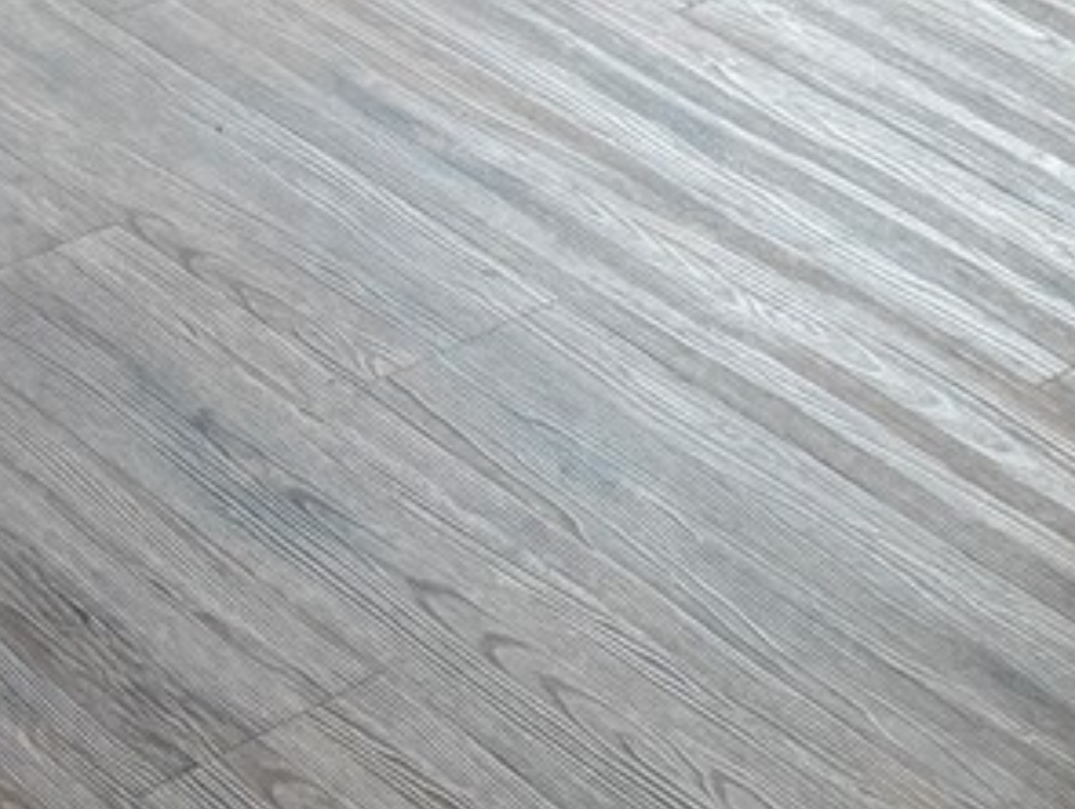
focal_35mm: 130
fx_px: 4042
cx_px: 1002
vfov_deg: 10.5
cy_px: -794
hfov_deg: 15.0
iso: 160
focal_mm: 6.76
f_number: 1.78
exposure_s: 1/120
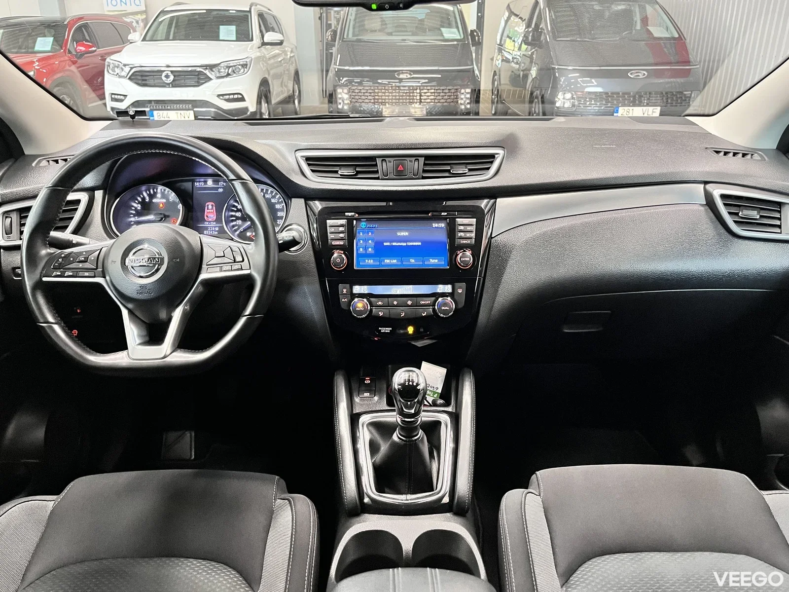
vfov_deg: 53.1
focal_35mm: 26
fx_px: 593
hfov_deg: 67.3
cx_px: 394
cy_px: 296
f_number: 1.6
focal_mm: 5.1
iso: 400
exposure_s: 1/42
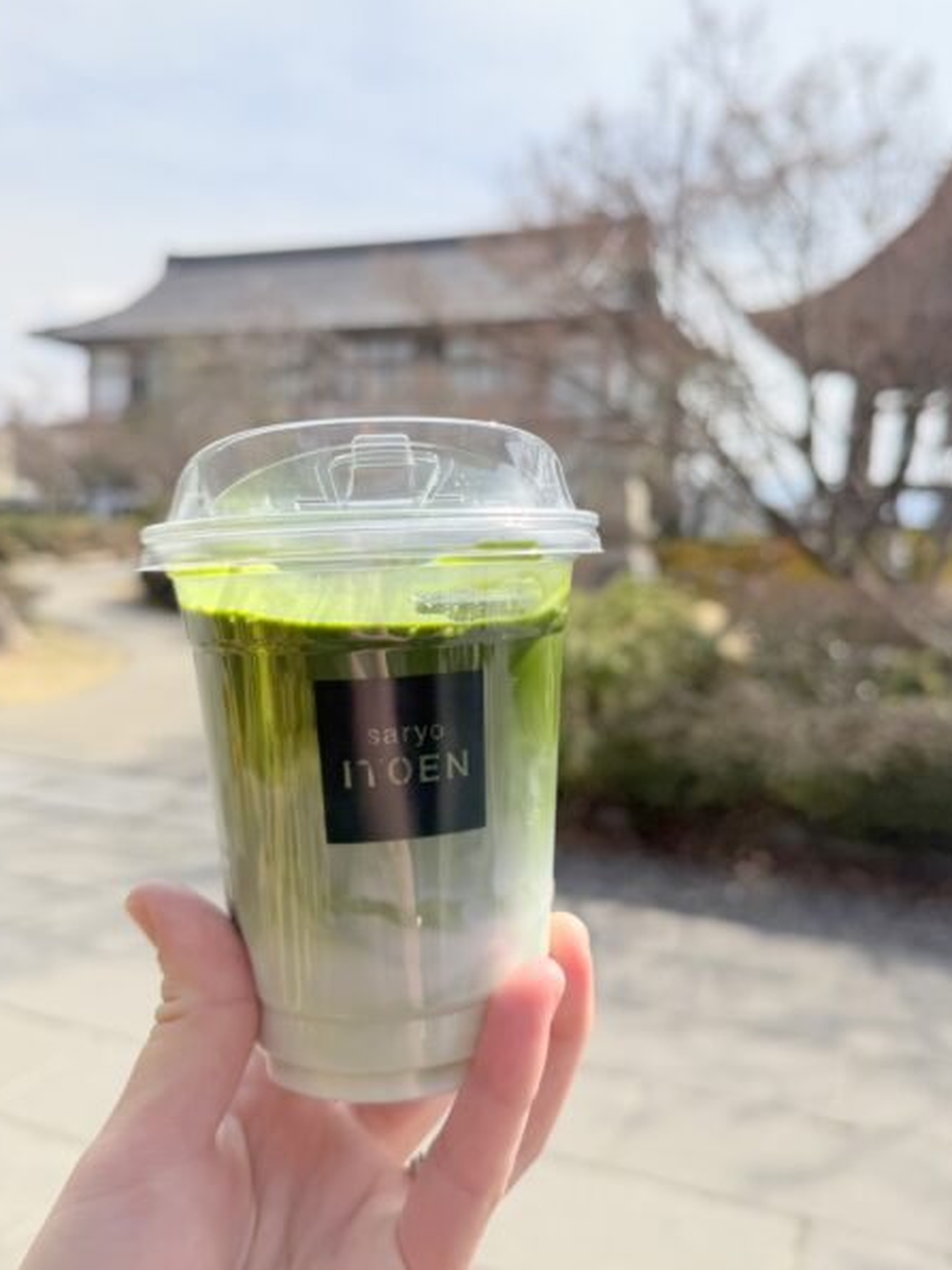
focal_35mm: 29
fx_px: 1063
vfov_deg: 61.4
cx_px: 518
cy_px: 554
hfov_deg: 48.2
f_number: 1.78
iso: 80
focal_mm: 6.76
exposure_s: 1/5319
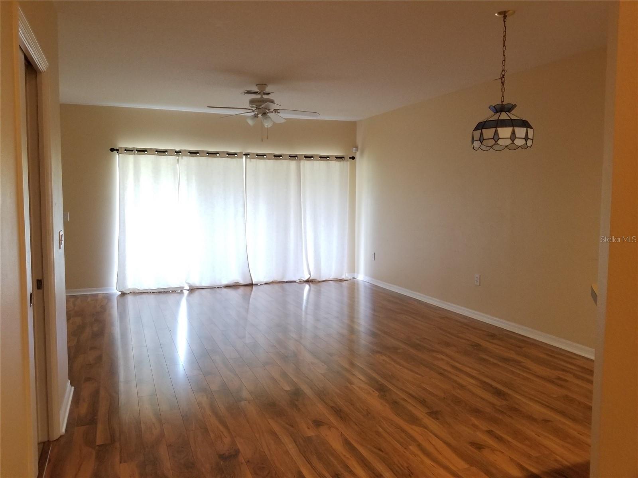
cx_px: 319
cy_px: 239
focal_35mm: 26
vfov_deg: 53.1
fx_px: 479
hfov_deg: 67.3
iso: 160
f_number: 1.7
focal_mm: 4.25
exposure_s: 1/30
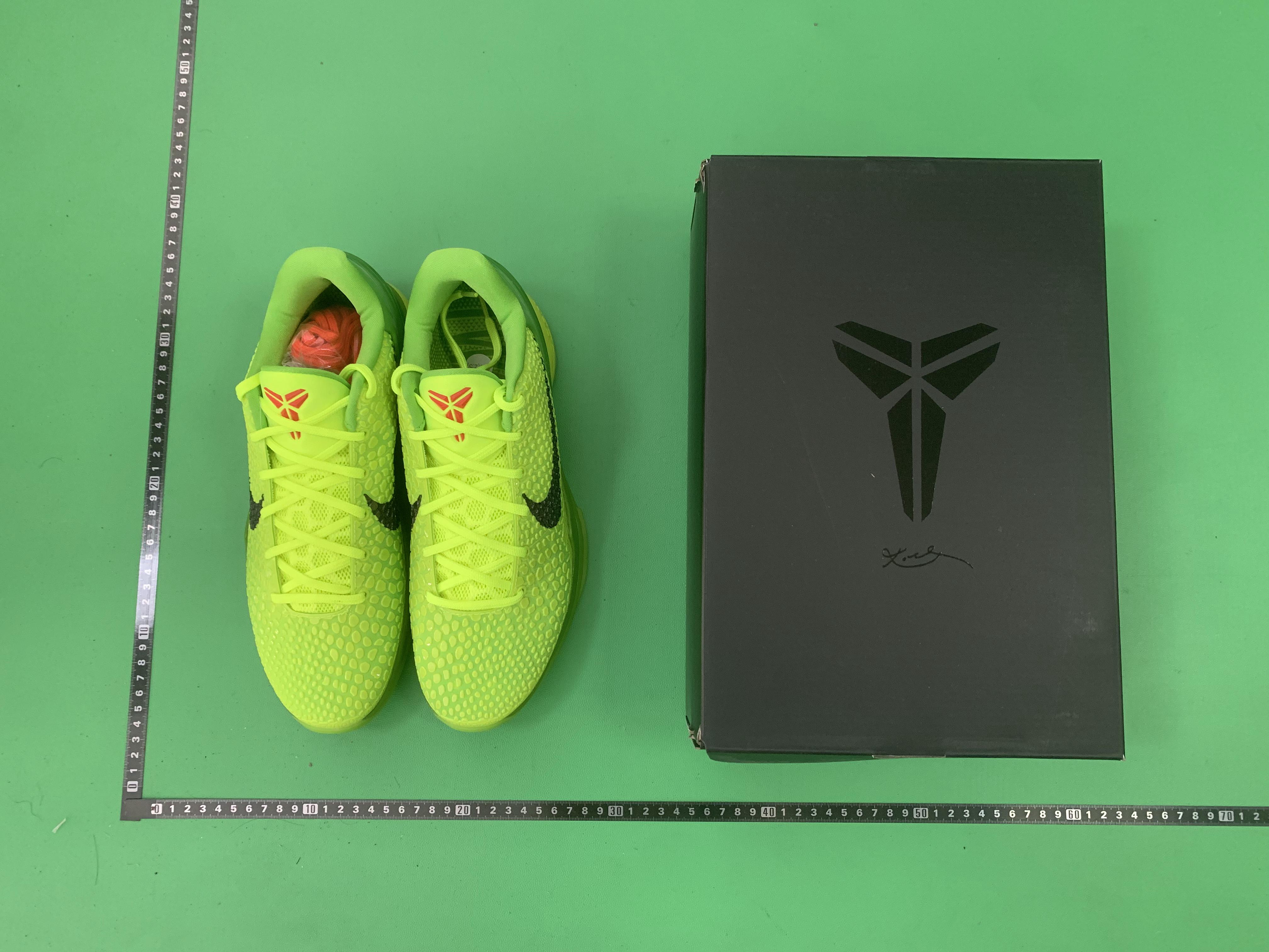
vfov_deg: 53.1
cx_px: 634
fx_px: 953
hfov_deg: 67.3
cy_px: 476
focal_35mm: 26
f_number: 1.8
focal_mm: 4.25
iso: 160
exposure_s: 1/60
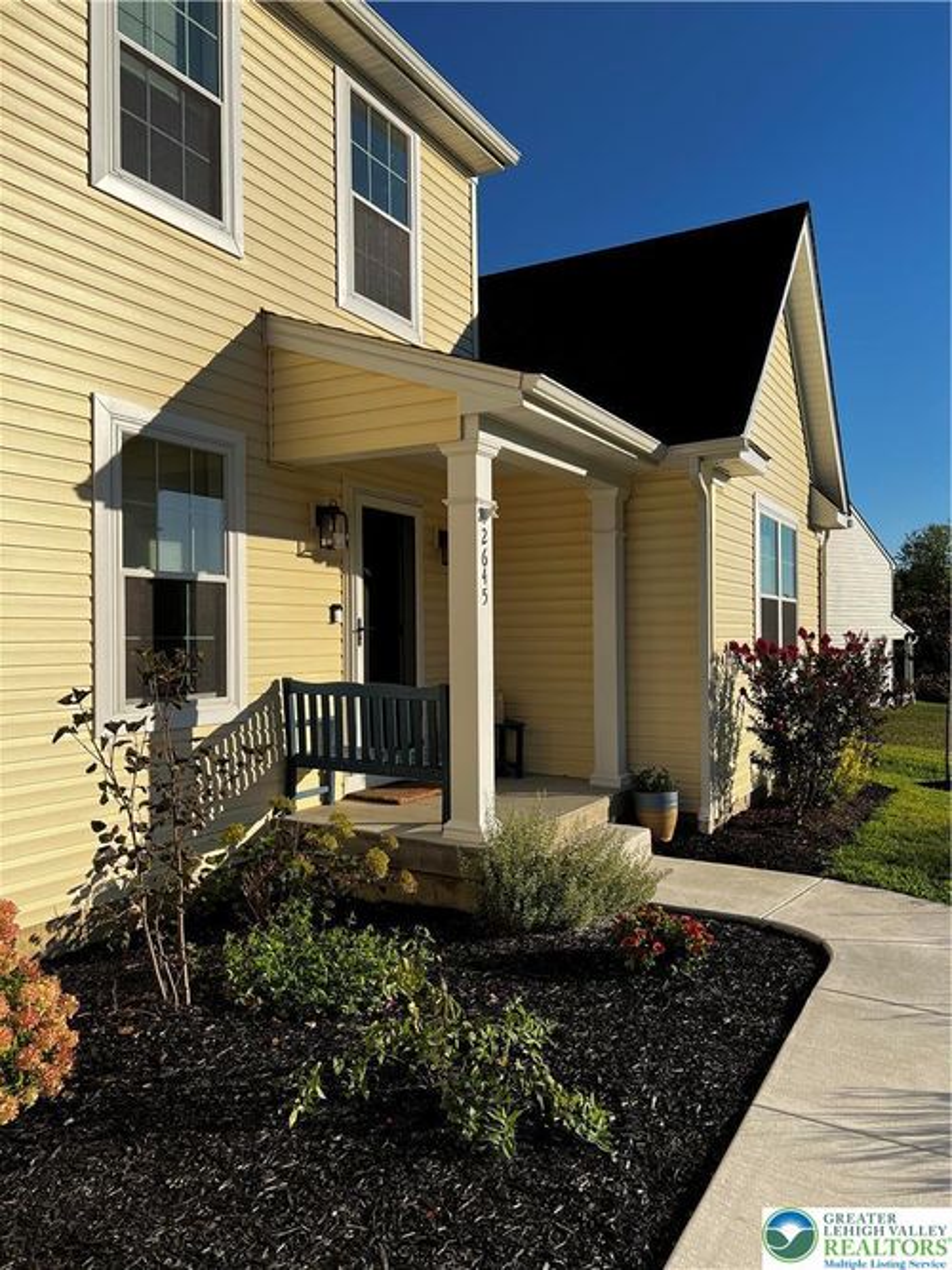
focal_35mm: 26
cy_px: 635
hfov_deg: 53.0
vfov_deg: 67.3
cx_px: 476
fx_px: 954
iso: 50
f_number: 1.5
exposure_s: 1/4831
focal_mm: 5.7
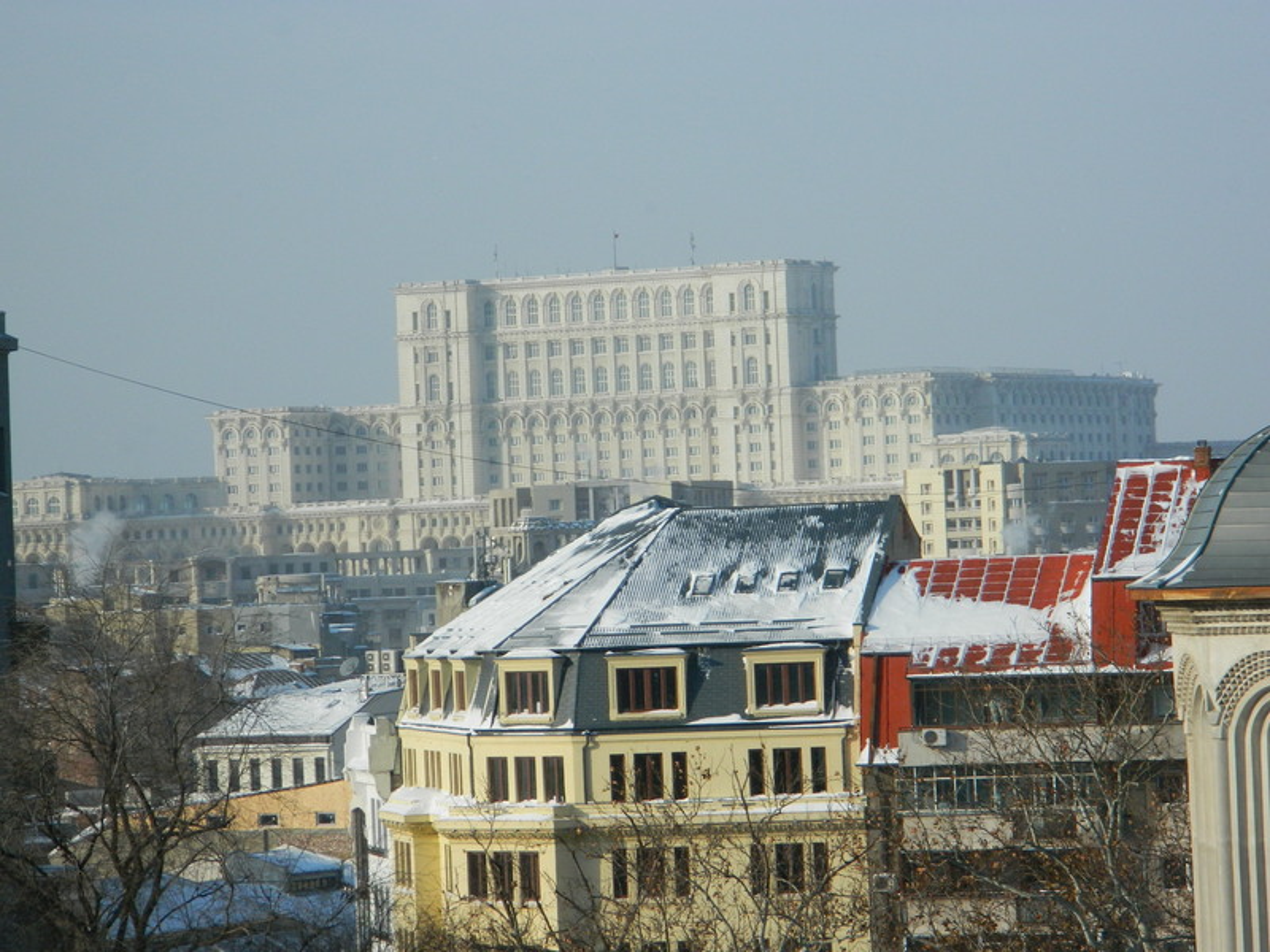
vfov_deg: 8.4
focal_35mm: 177
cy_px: 476
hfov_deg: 11.2
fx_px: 6494
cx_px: 635
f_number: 5.1
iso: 80
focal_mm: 31.8
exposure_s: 1/800
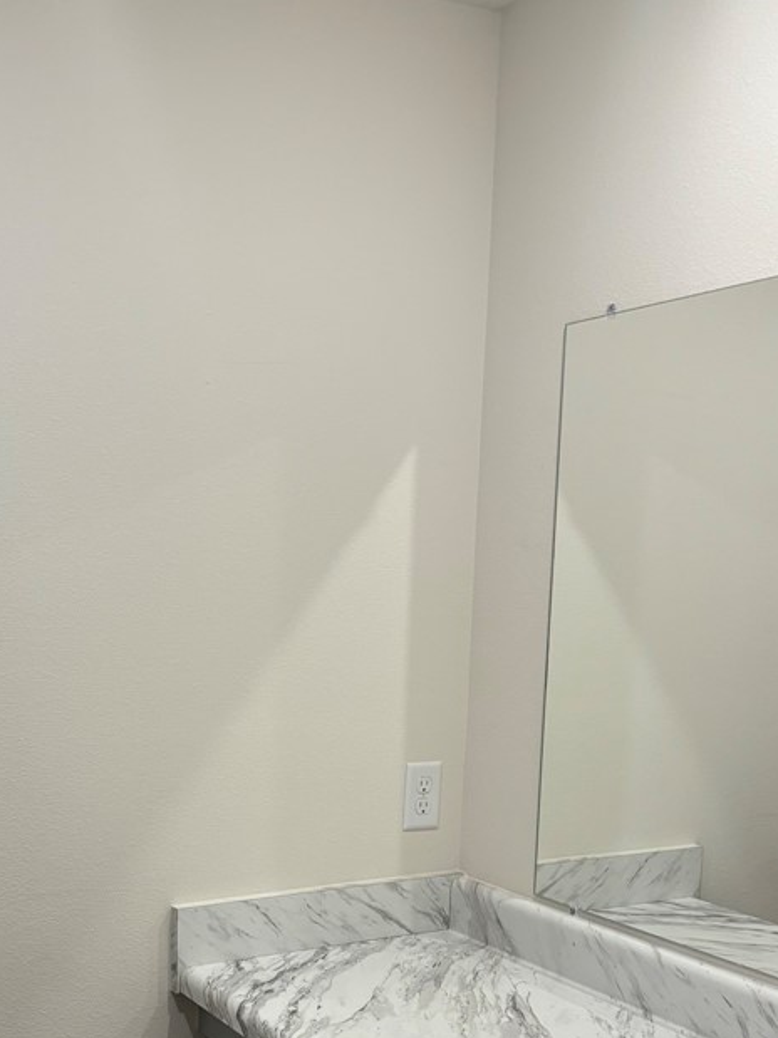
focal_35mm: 43
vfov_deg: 42.6
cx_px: 179
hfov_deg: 32.8
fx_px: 1289
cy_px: 765
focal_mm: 5.96
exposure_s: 1/120
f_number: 1.6
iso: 125
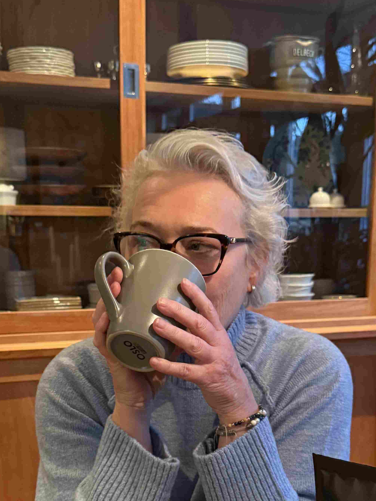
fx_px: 739
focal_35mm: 51
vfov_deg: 36.9
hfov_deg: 28.6
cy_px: 351
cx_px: 200
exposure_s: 1/33
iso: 640
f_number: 1.78
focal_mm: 6.76
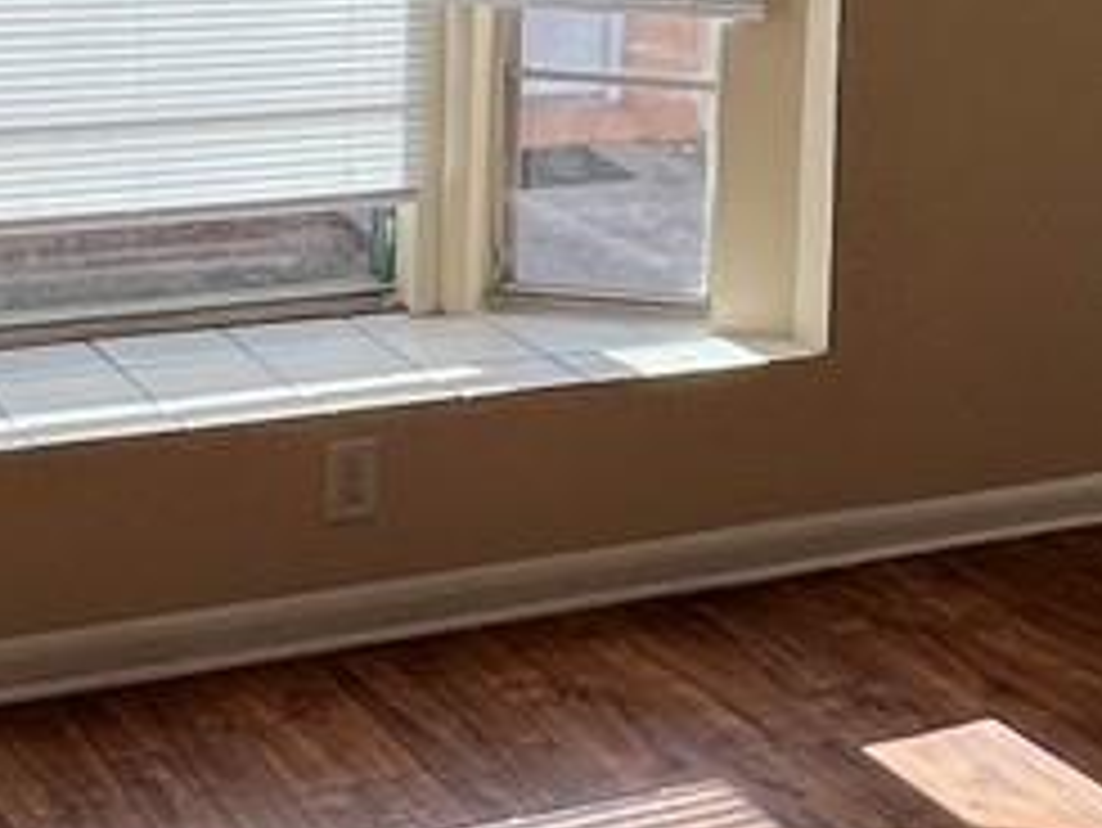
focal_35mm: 85
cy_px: -158
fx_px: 2707
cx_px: 1345
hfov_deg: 21.3
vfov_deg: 16.7
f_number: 1.8
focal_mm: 1.57
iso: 32
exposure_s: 1/237
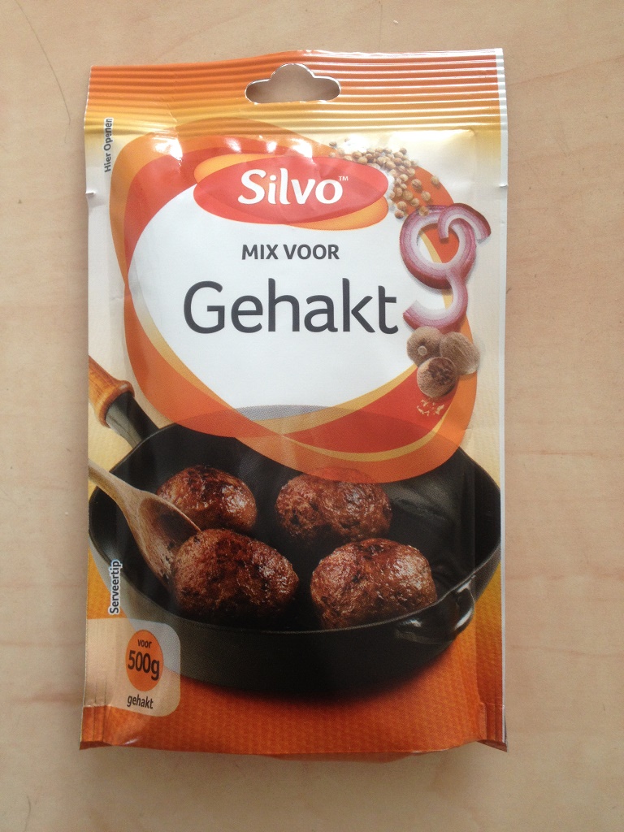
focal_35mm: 35
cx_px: 312
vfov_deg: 52.6
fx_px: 841
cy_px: 416
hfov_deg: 40.7
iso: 80
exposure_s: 1/20
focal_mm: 4.28
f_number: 2.4
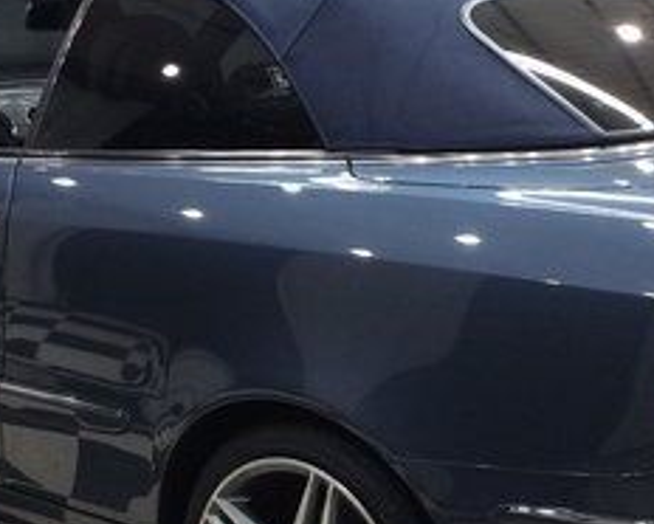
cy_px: 378
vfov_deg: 17.8
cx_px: 364
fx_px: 1666
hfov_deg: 22.2
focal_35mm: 86
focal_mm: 3.3
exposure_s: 1/24
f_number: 2.4
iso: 64
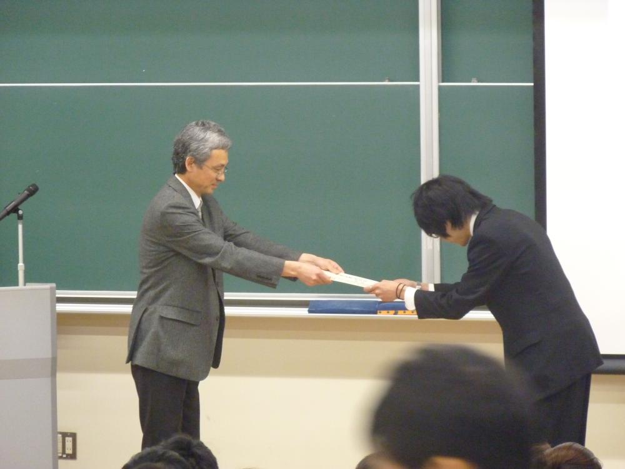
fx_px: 4387
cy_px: 234
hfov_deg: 8.1
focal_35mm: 243
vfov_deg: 6.1
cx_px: 312
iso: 800
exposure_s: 1/50
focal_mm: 43.3
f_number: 3.7
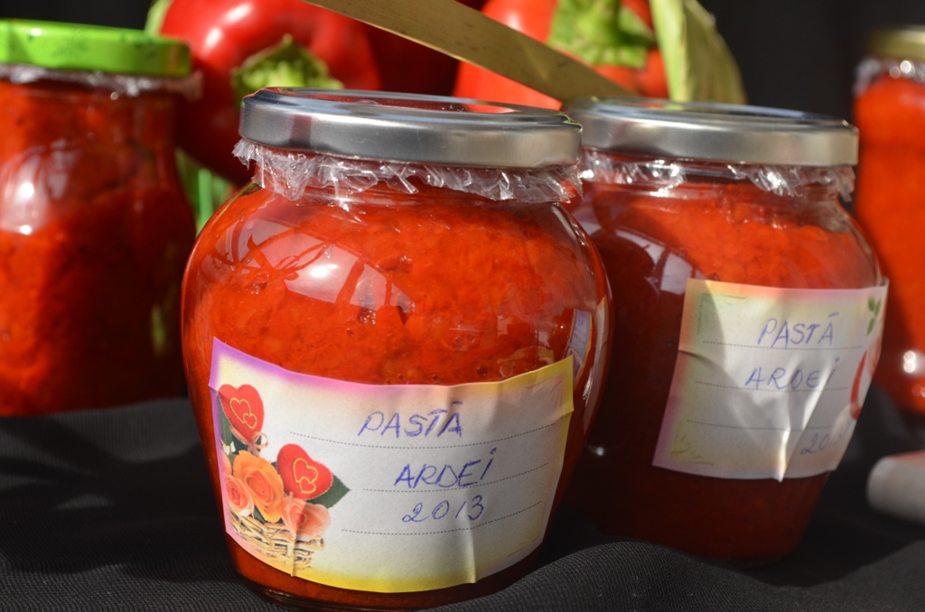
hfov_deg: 24.7
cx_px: 462
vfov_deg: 16.5
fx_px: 2115
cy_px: 306
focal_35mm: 82
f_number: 8
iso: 220
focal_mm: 55
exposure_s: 1/60
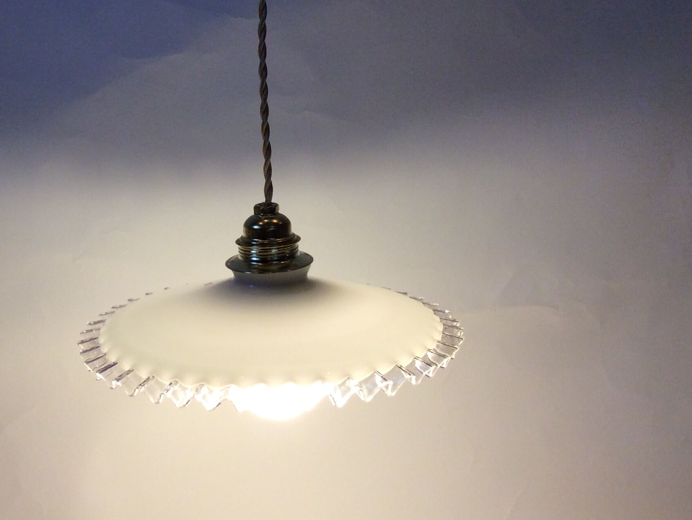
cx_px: 245
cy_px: 190
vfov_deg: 29.5
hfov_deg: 38.6
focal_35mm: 49
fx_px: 980
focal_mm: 3.3
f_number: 2.4
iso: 64
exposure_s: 1/100
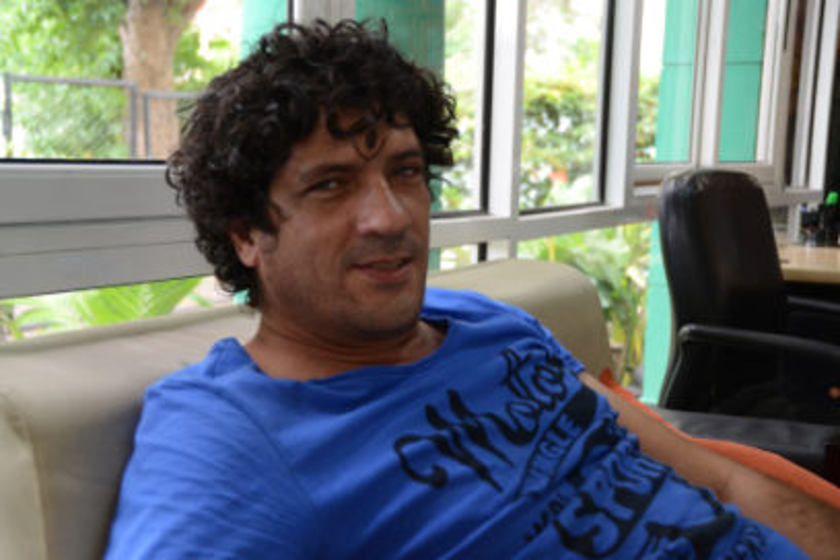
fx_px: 1260
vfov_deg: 25.1
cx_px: 420
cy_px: 280
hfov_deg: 36.9
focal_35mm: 54
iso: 400
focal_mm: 36
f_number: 4.2
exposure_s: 1/20
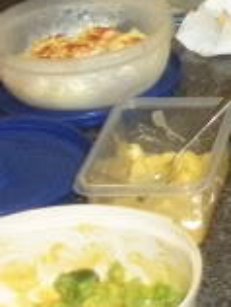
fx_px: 1571
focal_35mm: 177
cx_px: 652
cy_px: -37
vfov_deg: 11.0
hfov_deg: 7.5
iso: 400
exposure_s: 1/30
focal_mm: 6.3
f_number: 3.5
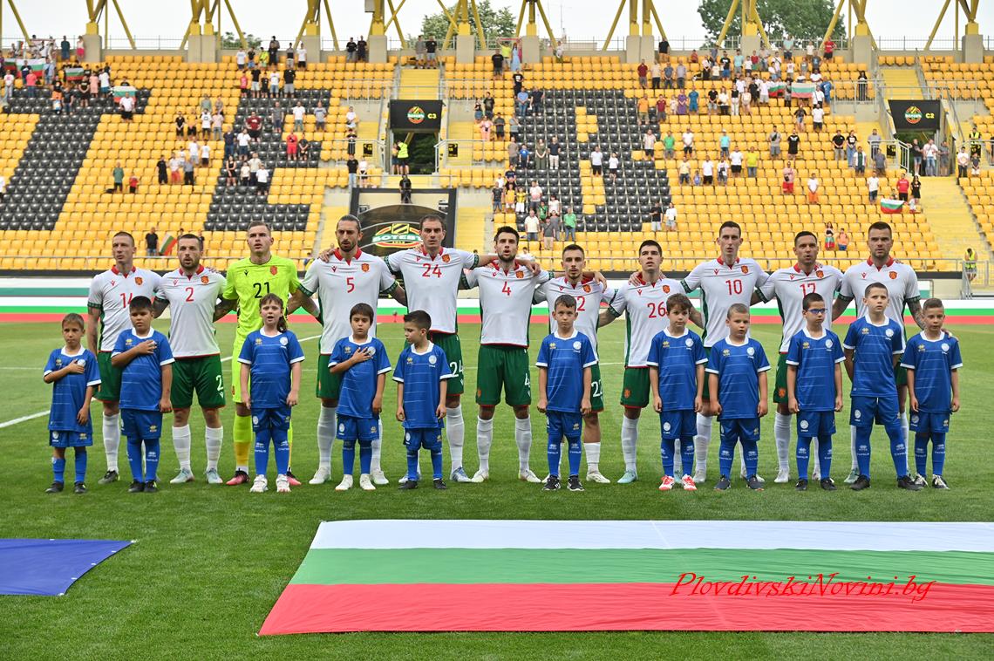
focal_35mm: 70
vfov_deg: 19.4
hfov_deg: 28.9
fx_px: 1931
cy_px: 330
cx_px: 497
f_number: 7.1
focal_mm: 70
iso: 1250
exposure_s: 1/1000
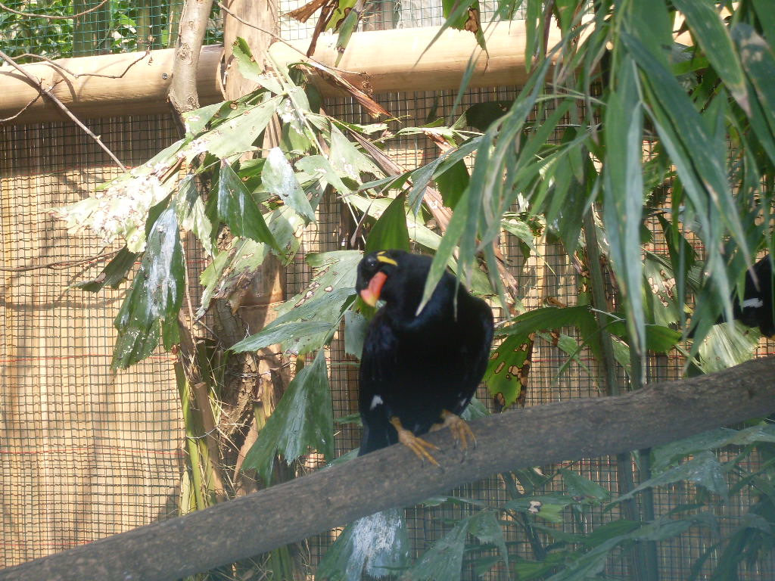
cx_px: 388
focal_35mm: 103
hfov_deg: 19.1
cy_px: 290
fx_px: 2306
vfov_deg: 14.4
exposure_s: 1/60
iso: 120
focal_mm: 17.1
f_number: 4.8
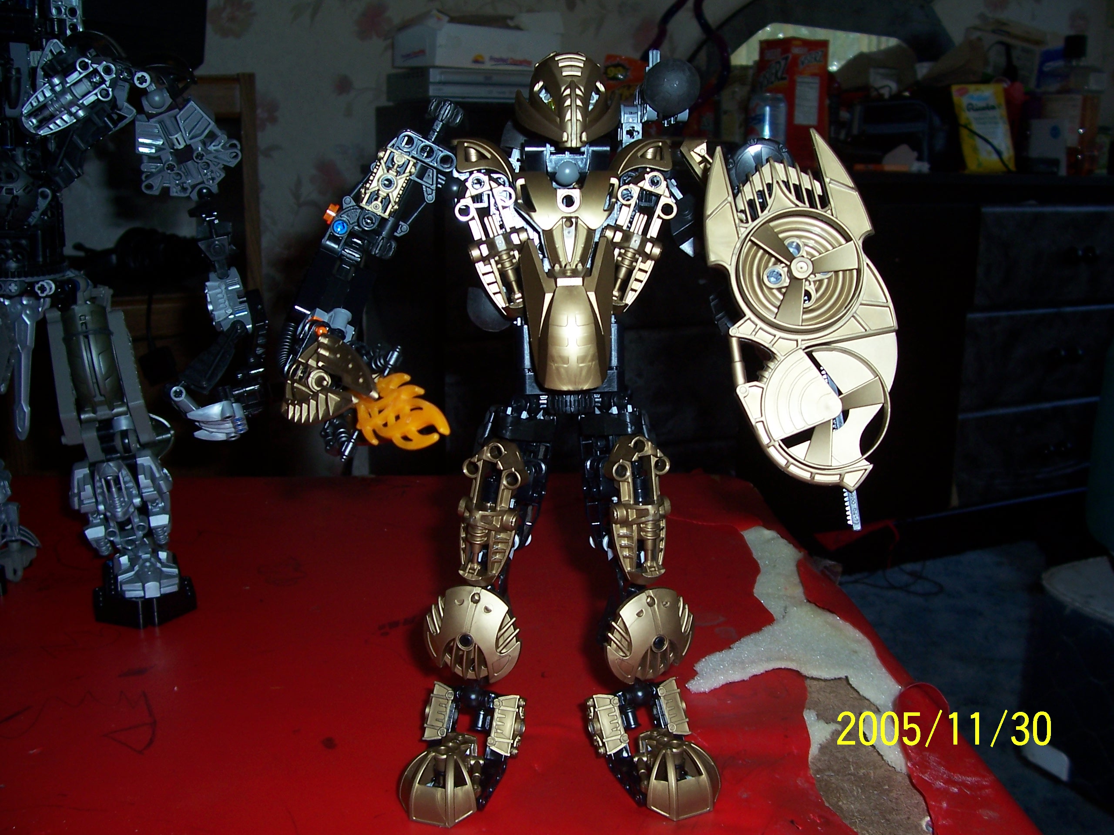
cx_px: 557
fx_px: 1094
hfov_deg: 54.0
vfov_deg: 41.8
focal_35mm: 34
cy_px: 418
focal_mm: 5.6
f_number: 2.7
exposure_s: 1/60
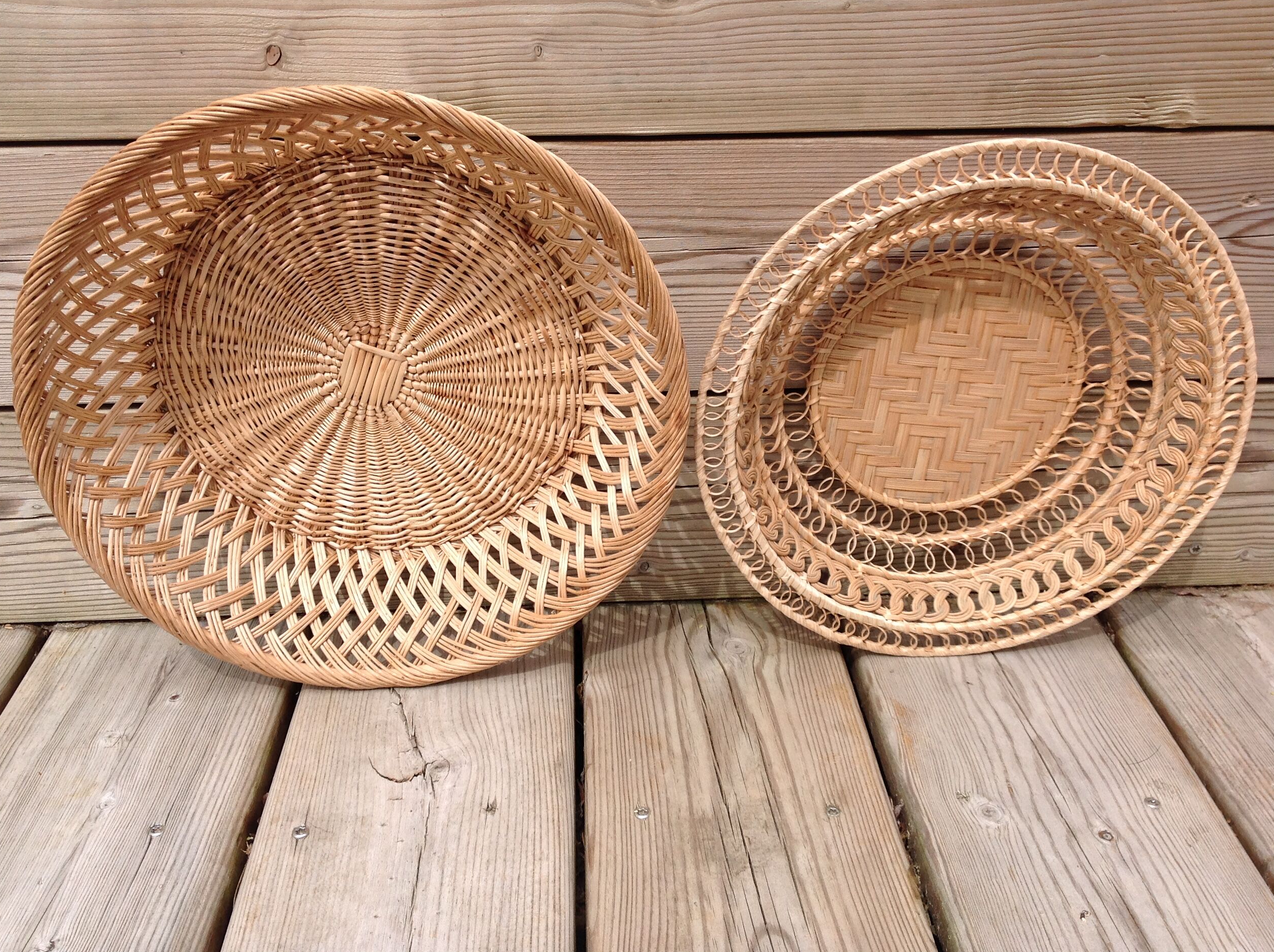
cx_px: 624
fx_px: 1323
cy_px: 469
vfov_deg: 39.6
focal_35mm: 36
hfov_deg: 51.4
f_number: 2.4
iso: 50
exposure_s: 1/975
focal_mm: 4.28
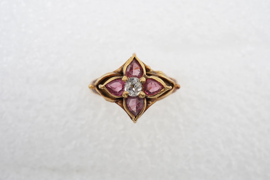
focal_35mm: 45
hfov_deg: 43.6
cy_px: 90
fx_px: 338
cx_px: 135
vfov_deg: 29.9
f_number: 16
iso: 640
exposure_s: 1/125
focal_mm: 30
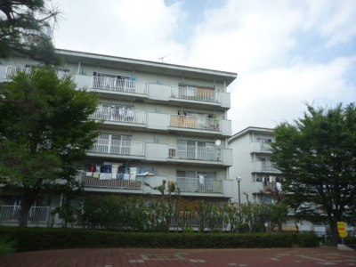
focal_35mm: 28
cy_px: 134
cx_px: 178
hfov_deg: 63.4
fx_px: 288
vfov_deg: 49.7
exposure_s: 1/800
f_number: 3.3
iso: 100
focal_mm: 4.9
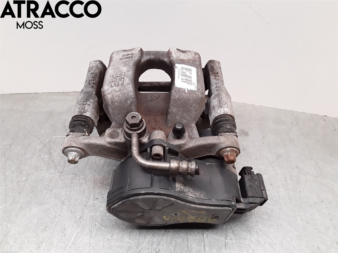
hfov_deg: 63.4
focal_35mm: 28
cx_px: 169
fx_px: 273
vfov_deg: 49.7
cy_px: 126
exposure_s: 1/100
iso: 100
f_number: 1.9
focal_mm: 2.91
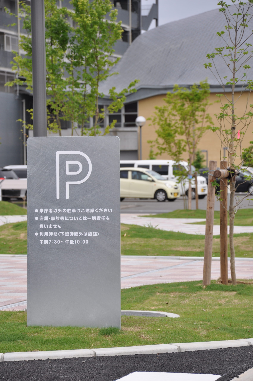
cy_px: 190
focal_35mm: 158
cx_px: 126
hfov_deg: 8.7
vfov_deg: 13.1
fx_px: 1665
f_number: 8
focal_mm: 105
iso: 200
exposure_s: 1/250
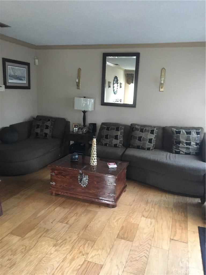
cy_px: 138
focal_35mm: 29
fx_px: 230
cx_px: 103
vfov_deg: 61.7
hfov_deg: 48.2
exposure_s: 1/15
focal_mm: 4.15
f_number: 2.2
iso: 320
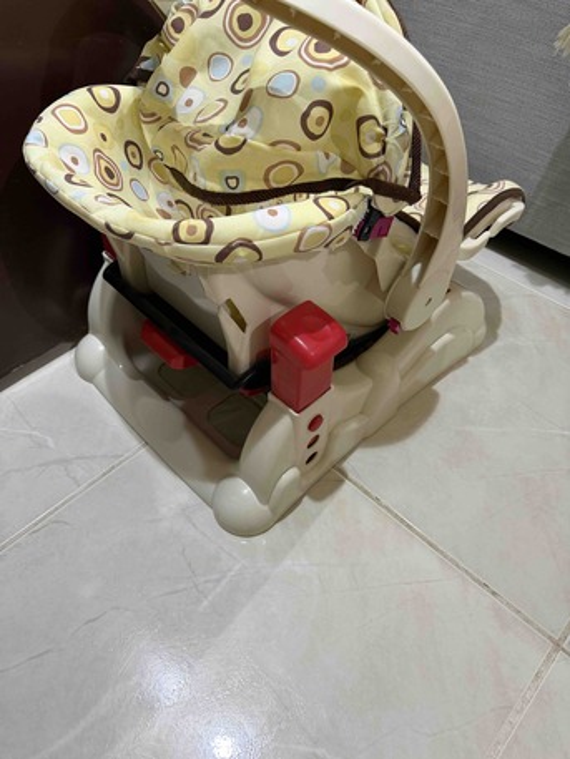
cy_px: 380
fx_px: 527
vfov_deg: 71.6
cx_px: 285
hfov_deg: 56.8
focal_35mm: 24
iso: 320
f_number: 1.78
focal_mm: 6.76
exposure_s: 1/60
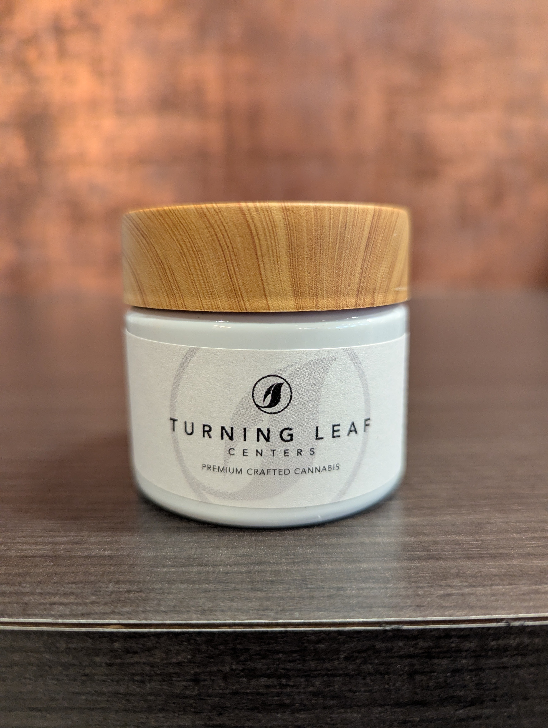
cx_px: 274
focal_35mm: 24
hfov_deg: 56.9
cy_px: 364
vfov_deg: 71.5
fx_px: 505
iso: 801
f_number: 1.85
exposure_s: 1/60
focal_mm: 6.81
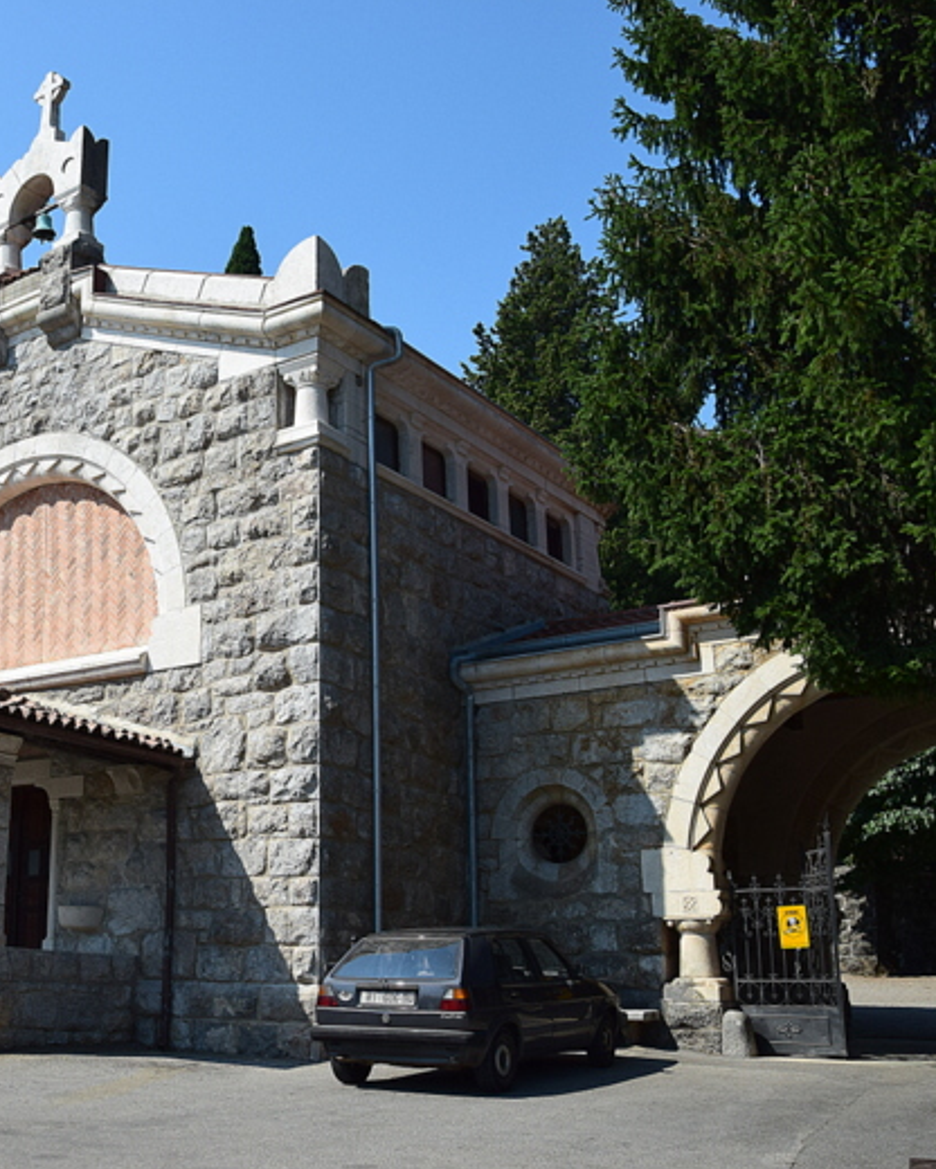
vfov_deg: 46.8
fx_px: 1350
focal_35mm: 39
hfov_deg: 36.2
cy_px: 589
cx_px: 122
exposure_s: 1/320
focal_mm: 18
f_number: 10
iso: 400
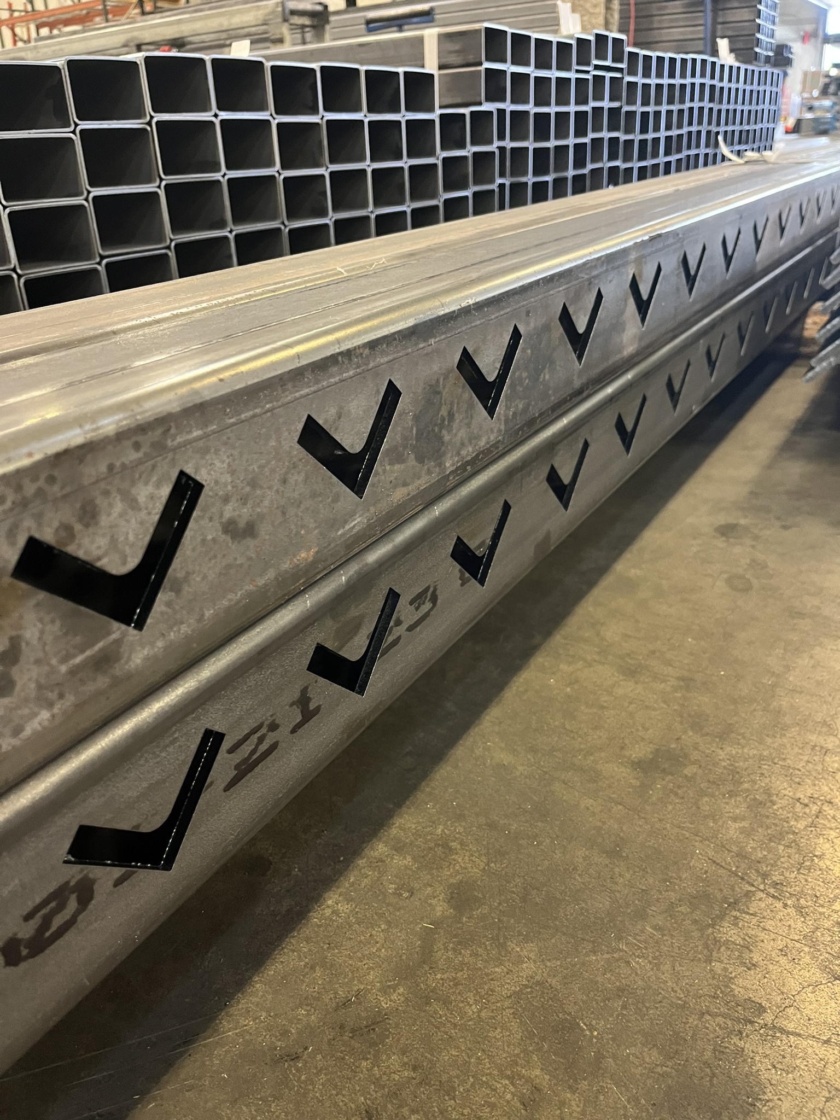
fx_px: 841
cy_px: 560
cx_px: 420
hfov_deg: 53.1
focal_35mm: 26
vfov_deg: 67.3
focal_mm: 5.1
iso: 640
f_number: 1.6
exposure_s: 1/40
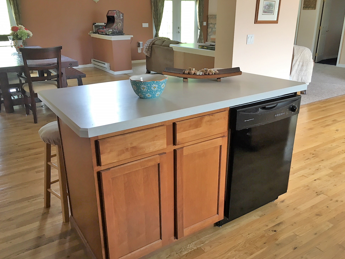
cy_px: 131
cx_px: 171
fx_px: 299
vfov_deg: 46.8
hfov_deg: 60.0
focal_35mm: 30
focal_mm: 4.15
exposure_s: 1/30
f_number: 2.2
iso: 50
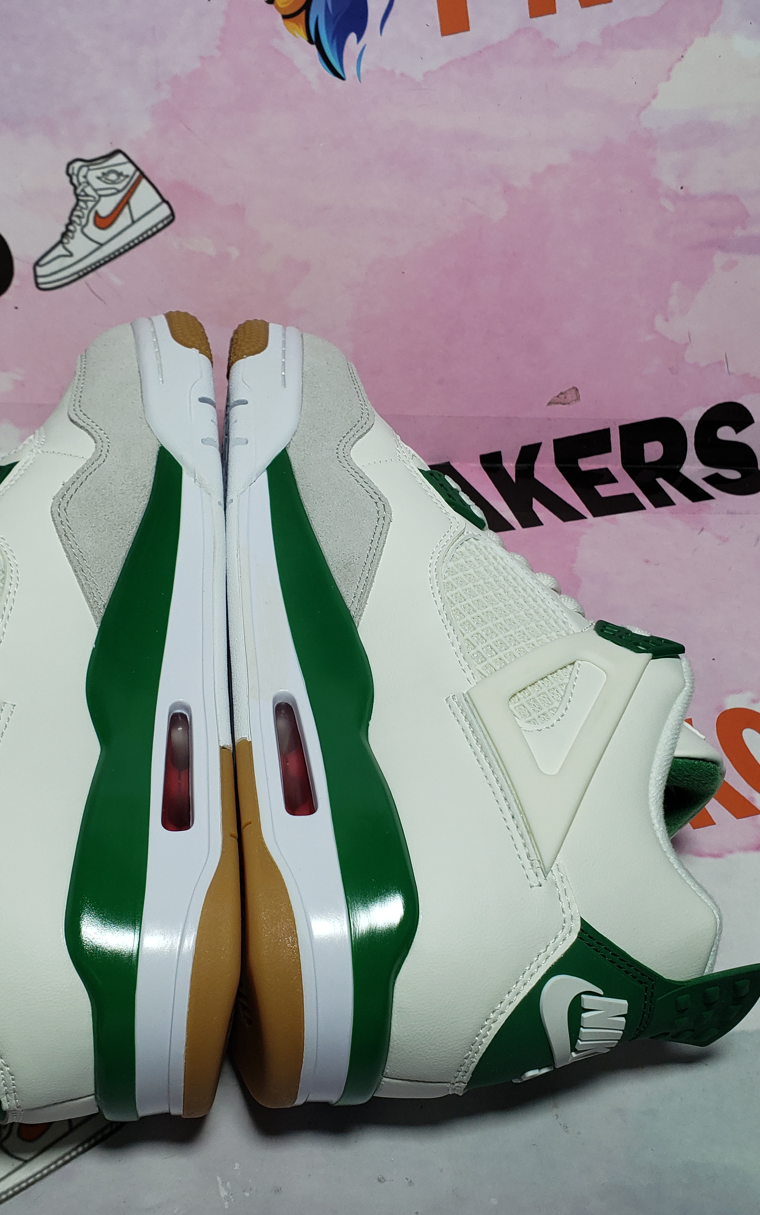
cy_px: 611
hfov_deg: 34.3
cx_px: 304
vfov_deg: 52.7
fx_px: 1226
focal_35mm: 37
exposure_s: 1/400
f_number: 2.4
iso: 50
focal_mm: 4.3
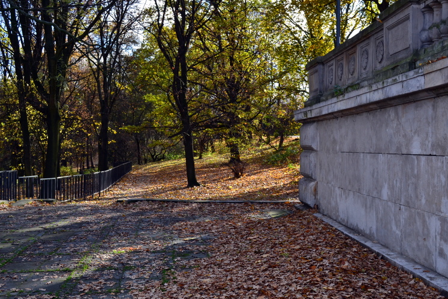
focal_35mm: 45
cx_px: 231
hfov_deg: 43.6
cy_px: 142
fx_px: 560
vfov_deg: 29.9
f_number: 9
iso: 400
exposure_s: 1/80
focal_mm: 28
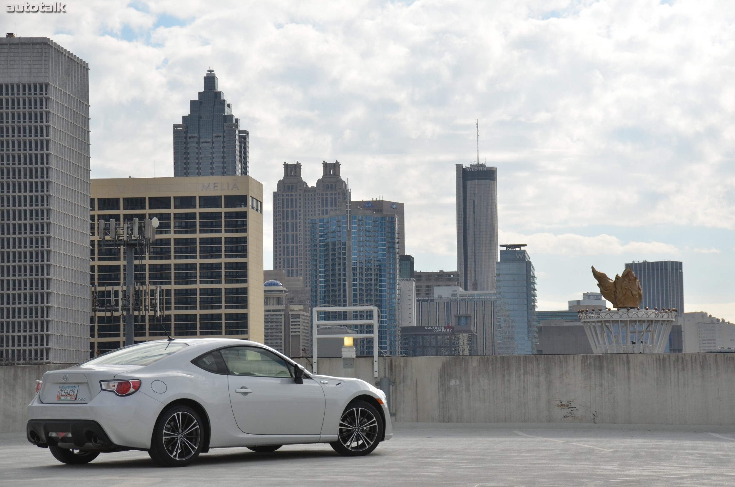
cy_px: 244
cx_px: 368
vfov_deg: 15.1
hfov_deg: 22.7
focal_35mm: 90
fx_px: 1834
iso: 400
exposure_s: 1/2000
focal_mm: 60
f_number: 8
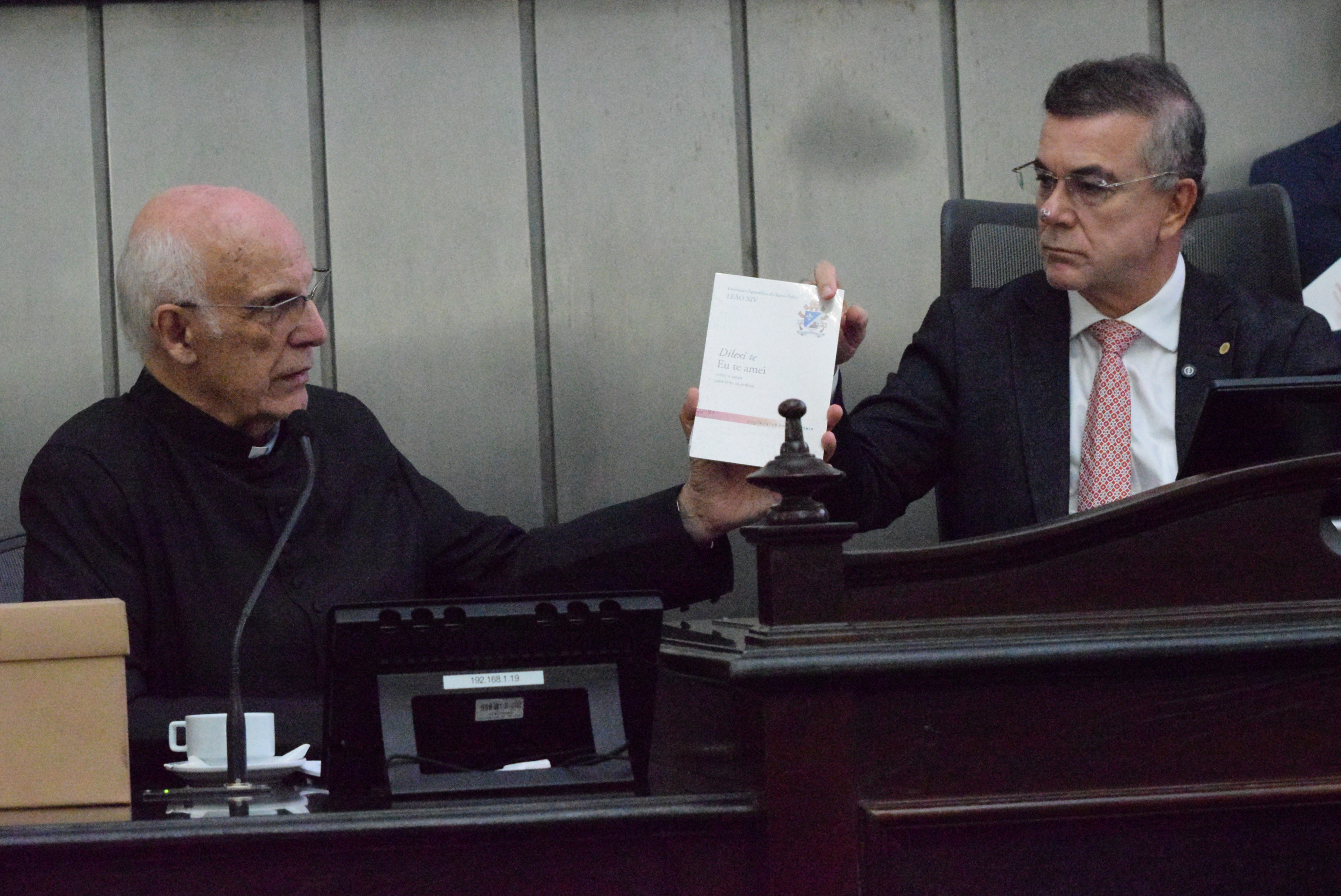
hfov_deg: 17.0
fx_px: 4473
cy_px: 448
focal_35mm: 120
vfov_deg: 11.4
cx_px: 670
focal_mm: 80
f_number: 8
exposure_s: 1/400
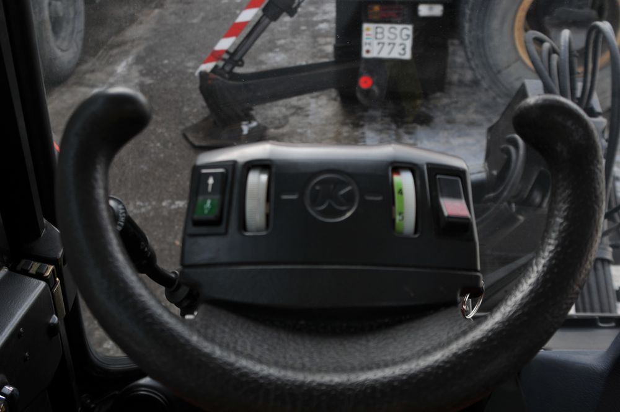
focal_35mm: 42
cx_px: 310
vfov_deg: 31.8
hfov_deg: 46.5
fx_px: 722
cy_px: 206
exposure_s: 1/125
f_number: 5.6
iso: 200
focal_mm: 28
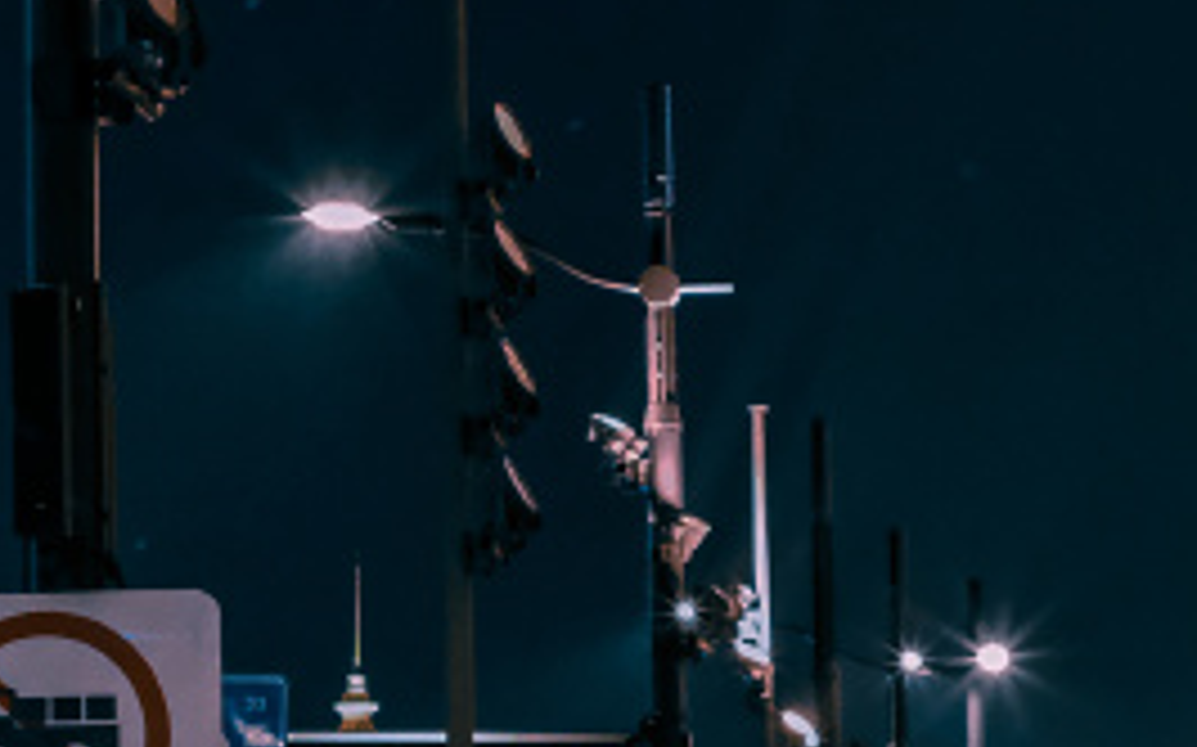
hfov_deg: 8.6
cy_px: 585
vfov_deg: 5.4
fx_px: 7956
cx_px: 414
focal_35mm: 244
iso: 5000
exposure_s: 1/100
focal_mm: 35
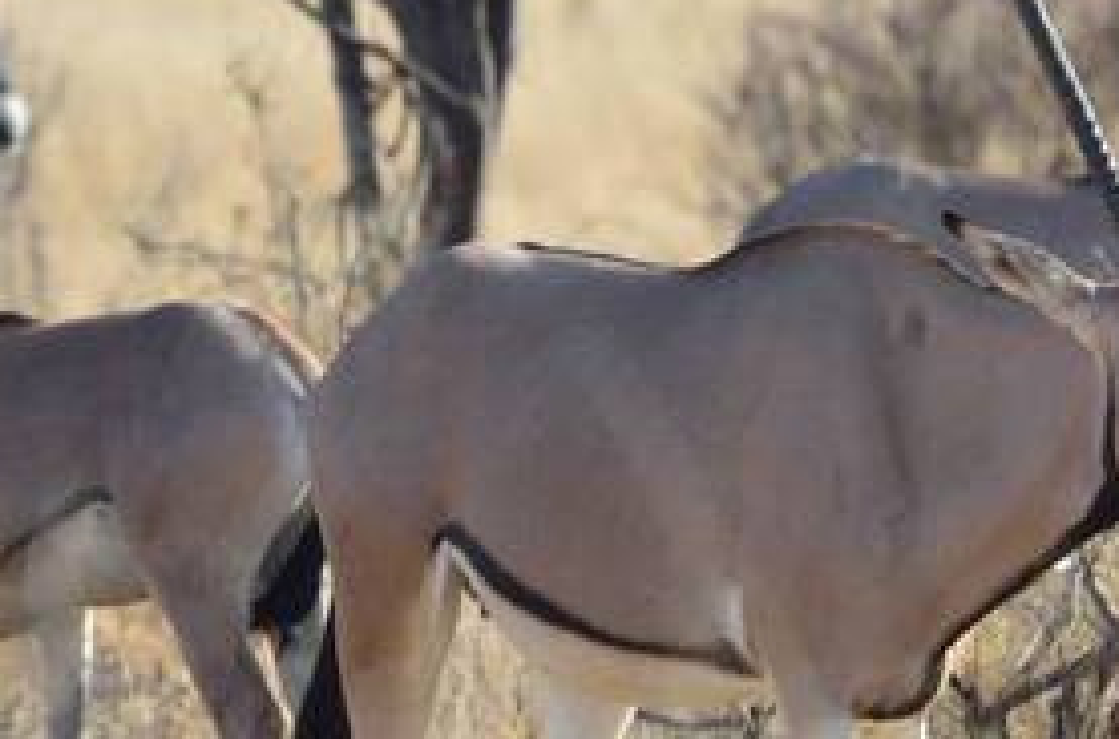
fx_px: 46988
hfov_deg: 1.4
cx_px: 800
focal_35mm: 1516
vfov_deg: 0.9
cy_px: 317
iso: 220
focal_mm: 400
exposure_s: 1/400
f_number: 5.6
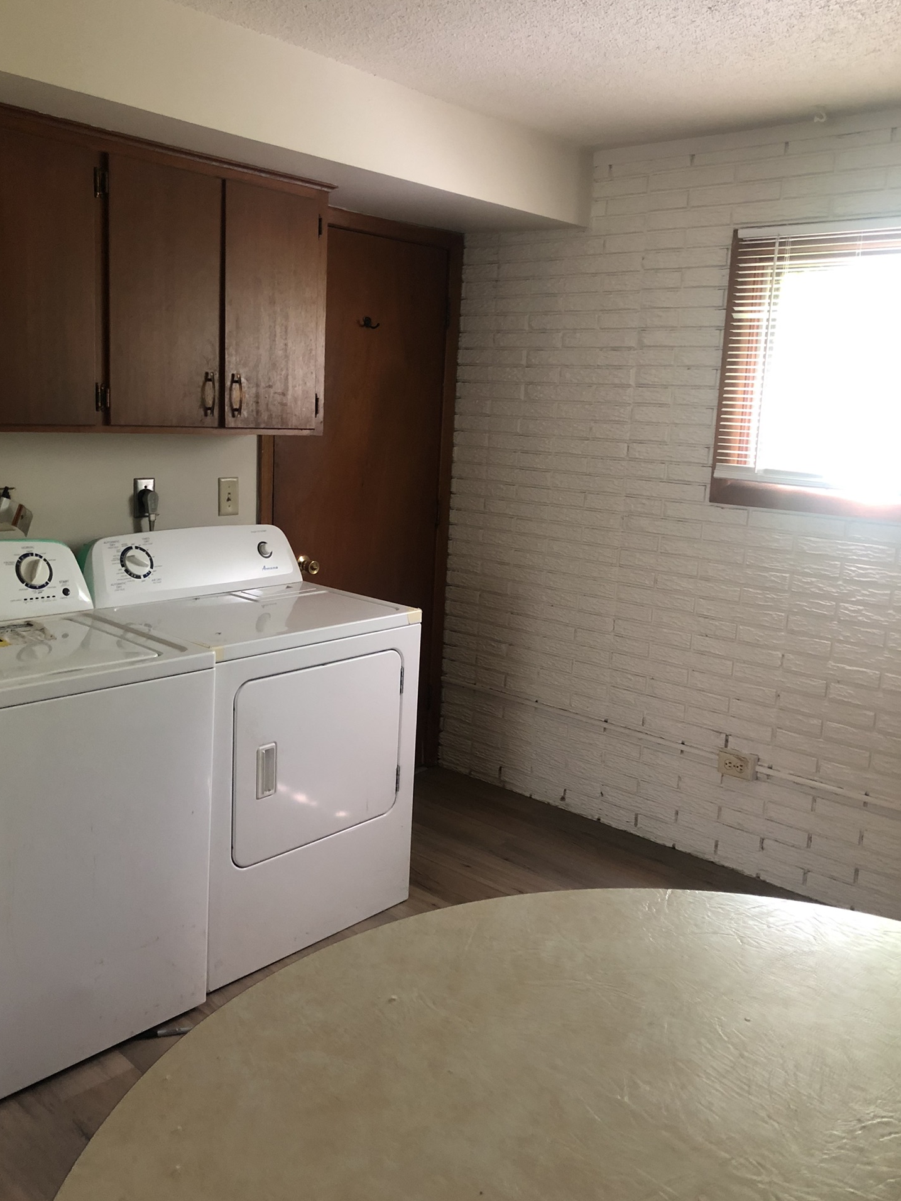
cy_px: 595
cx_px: 424
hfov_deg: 46.8
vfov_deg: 60.0
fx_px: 1041
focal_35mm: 30
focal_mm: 3.99
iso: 100
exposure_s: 1/13
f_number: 1.8
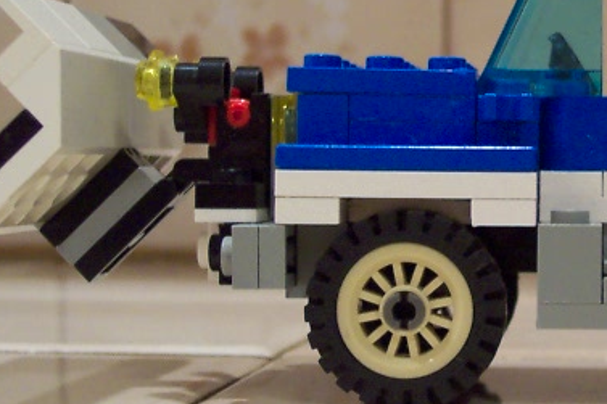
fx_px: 1837
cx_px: 642
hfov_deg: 18.2
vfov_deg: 12.5
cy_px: 159
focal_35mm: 109
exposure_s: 1/30
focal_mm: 8
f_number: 2.8
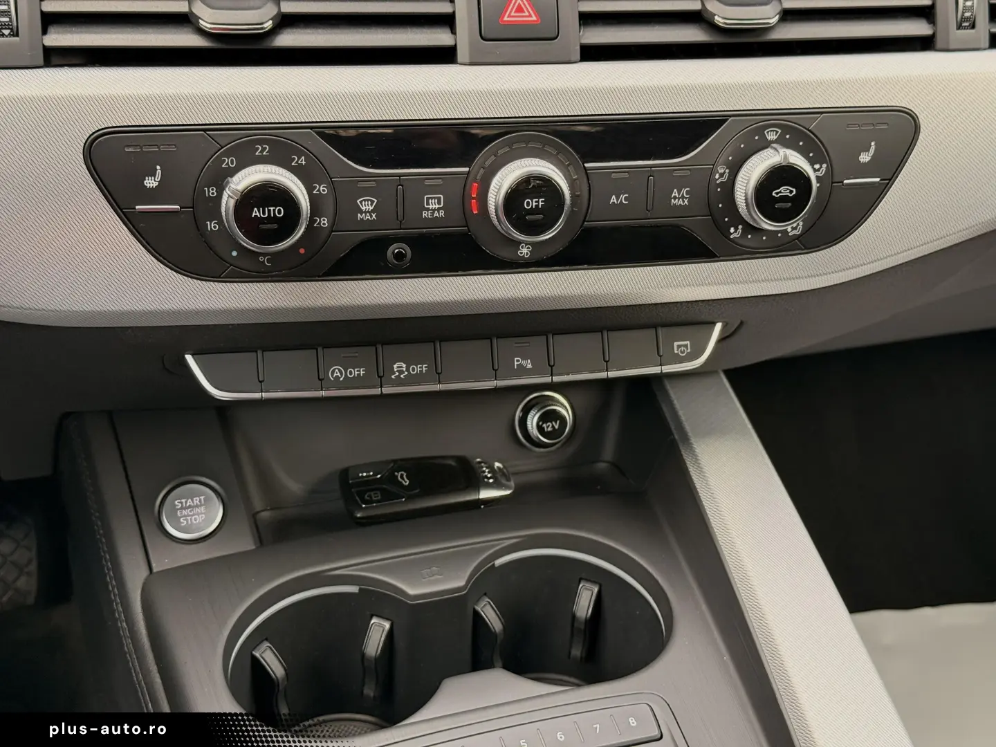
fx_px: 1381
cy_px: 374
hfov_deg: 39.7
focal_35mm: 48
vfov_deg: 30.3
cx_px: 498
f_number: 1.78
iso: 250
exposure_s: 1/60
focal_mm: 6.76
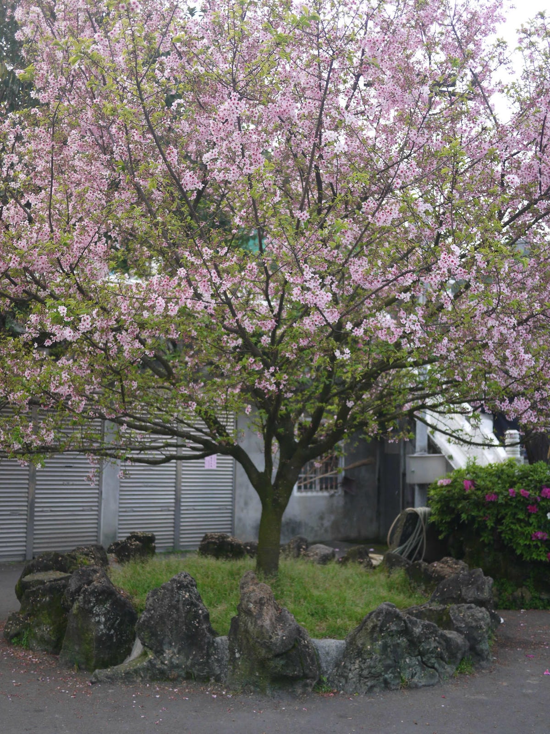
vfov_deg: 46.8
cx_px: 275
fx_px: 847
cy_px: 367
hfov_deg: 36.0
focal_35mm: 40
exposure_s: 1/800
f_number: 1.8
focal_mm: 20
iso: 160
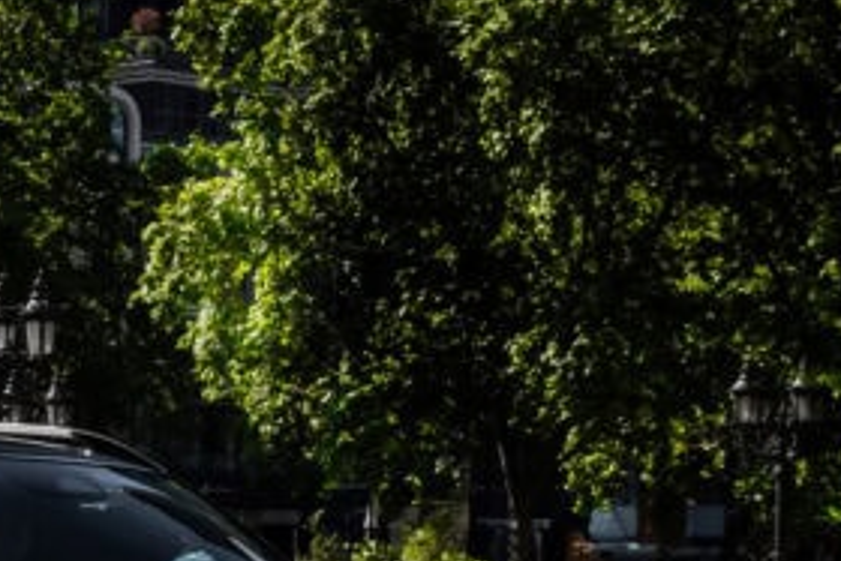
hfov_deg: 13.9
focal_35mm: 139
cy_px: 698
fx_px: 3249
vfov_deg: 9.7
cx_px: -381
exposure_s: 1/320
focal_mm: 38
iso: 250
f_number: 9
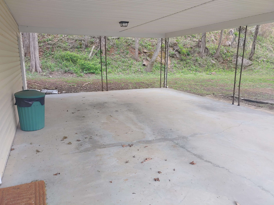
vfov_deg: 54.9
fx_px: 198
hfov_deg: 69.4
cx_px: 137
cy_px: 102
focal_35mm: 25
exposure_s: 1/120
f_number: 1.5
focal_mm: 4.23
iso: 50
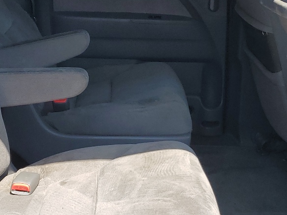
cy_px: 115
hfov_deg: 27.4
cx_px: 165
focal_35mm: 71
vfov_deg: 20.7
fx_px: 588
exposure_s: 1/909
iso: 50
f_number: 1.5
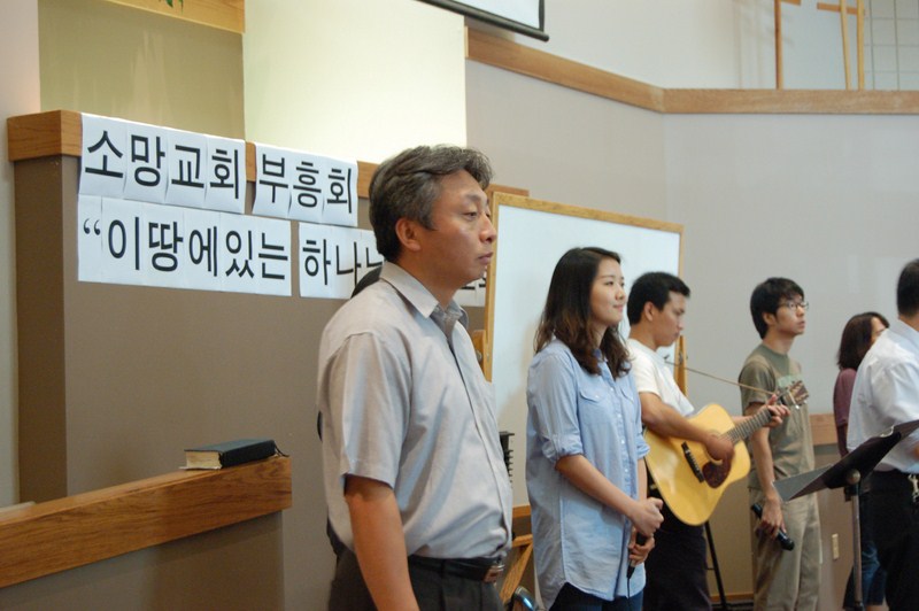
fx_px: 1722
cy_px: 306
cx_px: 460
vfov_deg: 20.1
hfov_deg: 29.9
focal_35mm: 68
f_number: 5.3
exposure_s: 1/13
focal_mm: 45
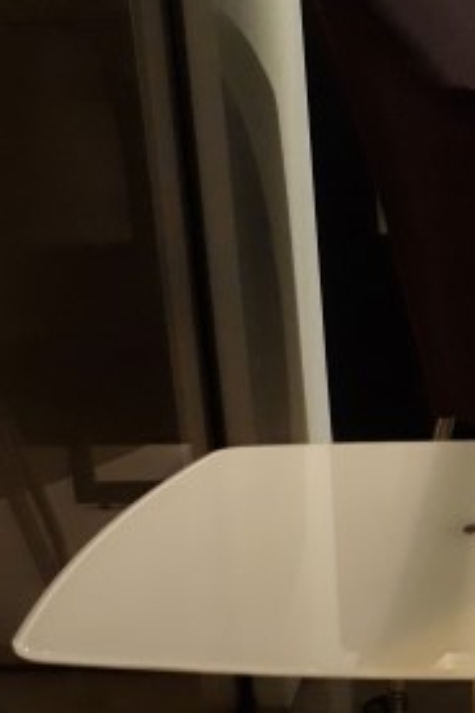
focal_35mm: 65
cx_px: 490
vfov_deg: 28.7
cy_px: 739
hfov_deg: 20.2
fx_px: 1286
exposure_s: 1/25
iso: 320
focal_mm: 3.71
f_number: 1.7
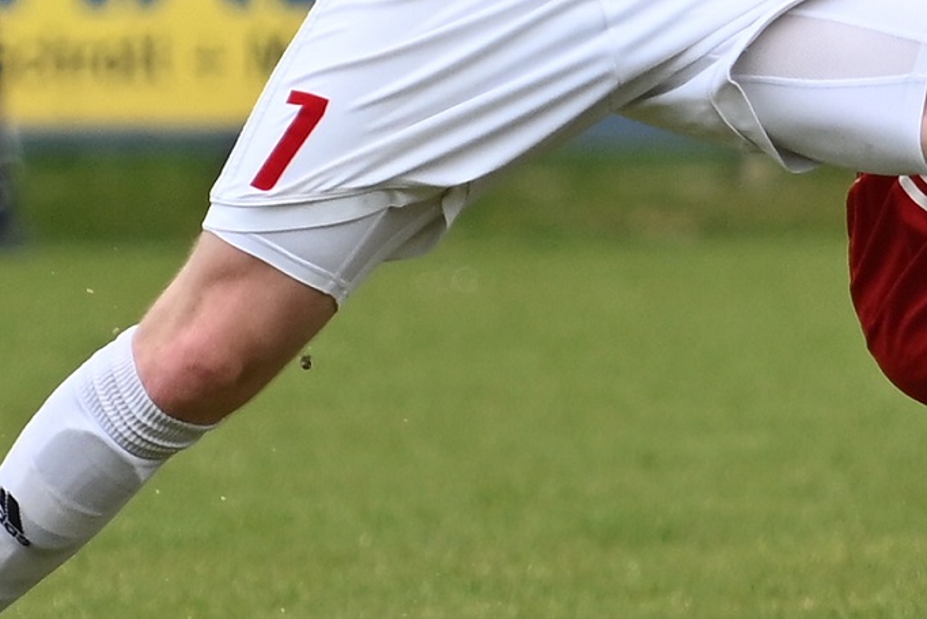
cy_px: -167
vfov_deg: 1.4
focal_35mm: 960
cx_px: 1140
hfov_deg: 2.1
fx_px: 24724
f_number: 2.8
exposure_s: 1/2500
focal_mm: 175
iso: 320
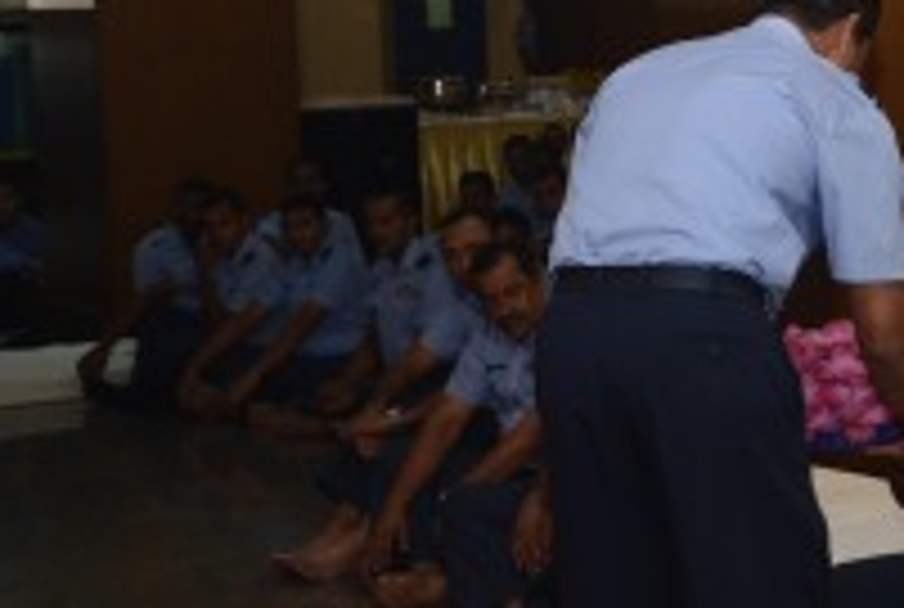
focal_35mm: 113
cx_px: 929
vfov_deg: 12.1
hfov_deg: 17.6
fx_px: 2844
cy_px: 140
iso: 1600
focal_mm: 38
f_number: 5.6
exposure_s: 1/125
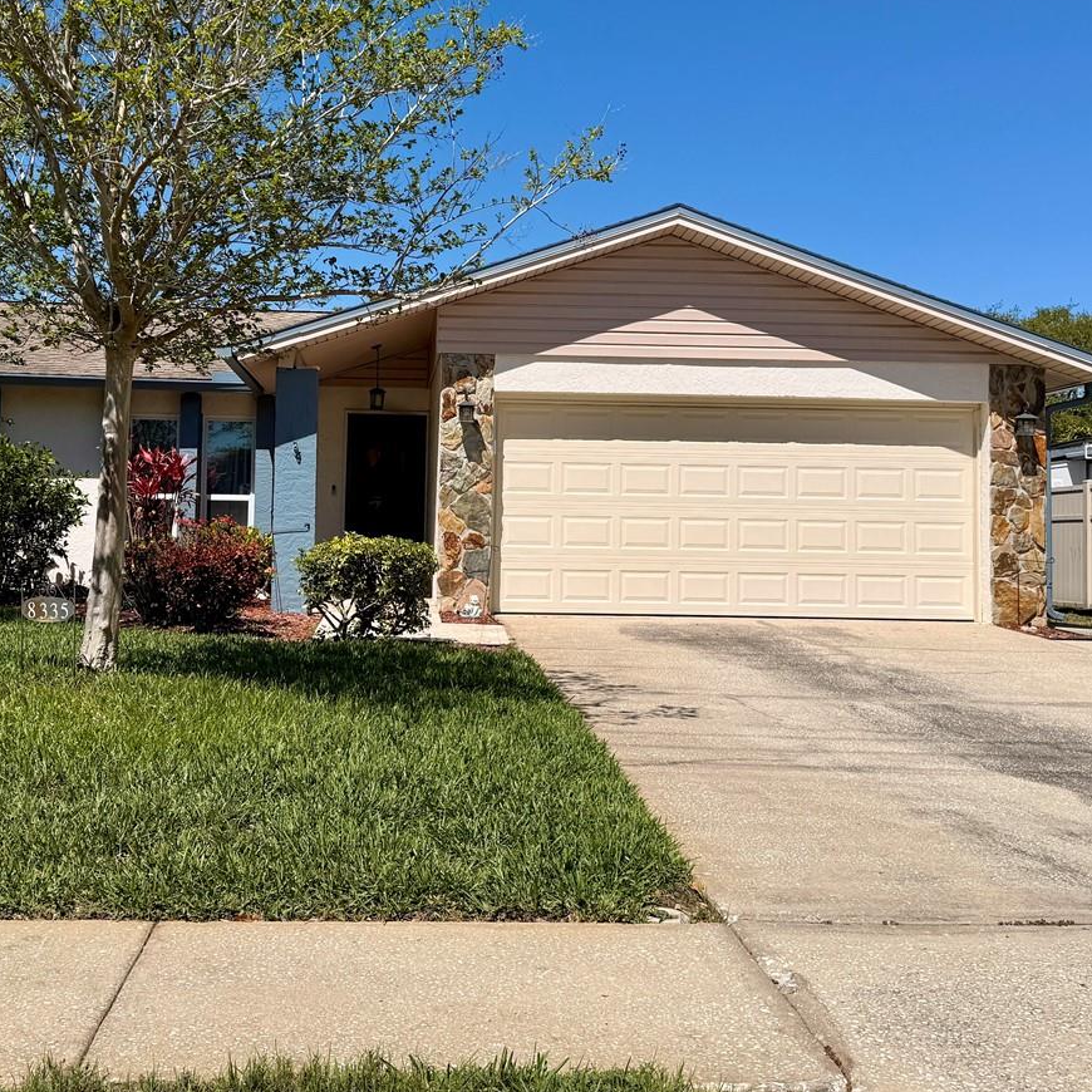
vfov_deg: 42.7
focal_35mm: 39
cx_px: 477
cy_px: 452
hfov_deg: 42.8
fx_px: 1392
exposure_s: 1/8130
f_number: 1.78
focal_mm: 6.76
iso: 80
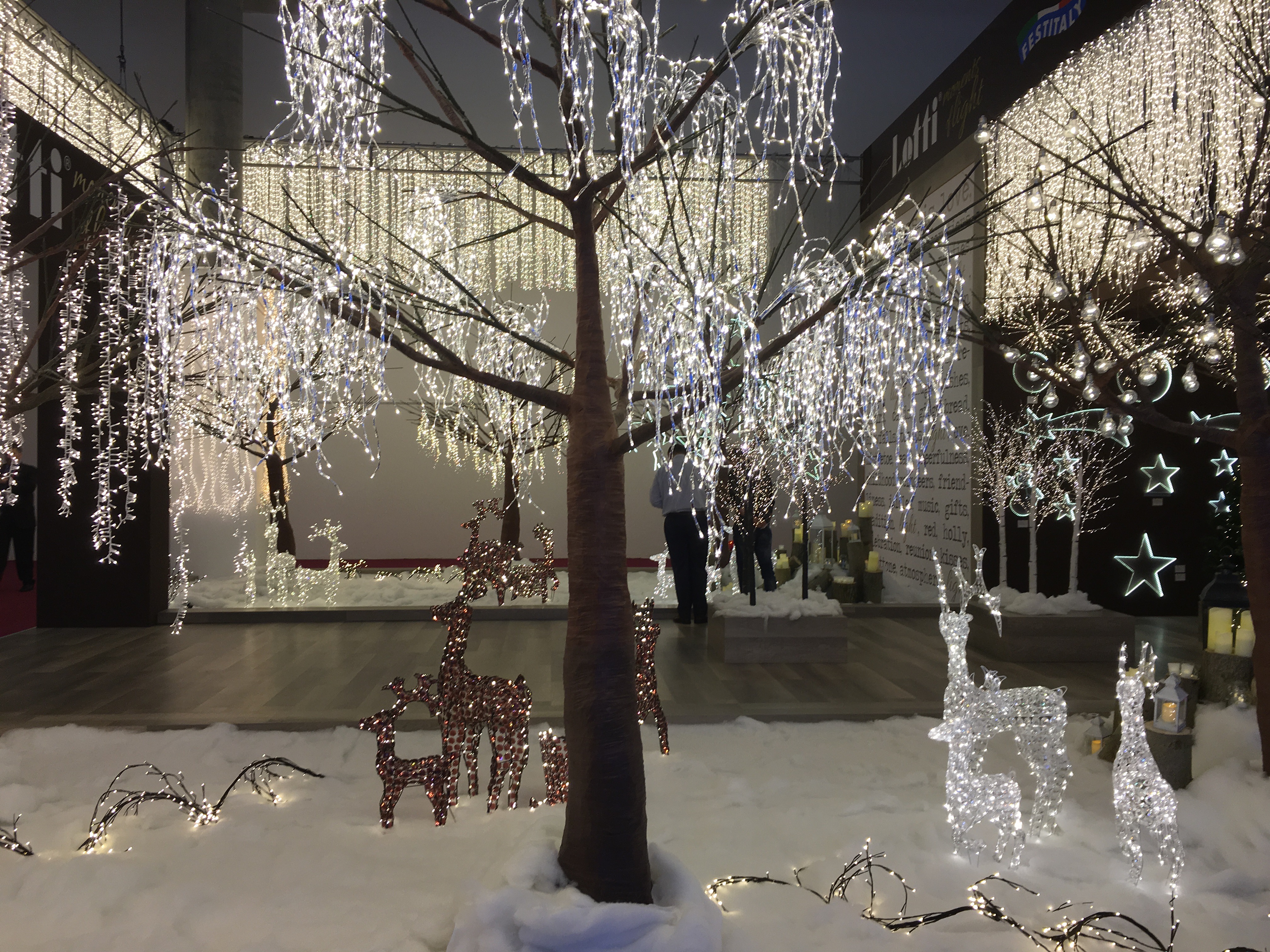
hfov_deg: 61.7
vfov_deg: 48.2
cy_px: 476
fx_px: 1064
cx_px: 635
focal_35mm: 29
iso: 25
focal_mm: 4.15
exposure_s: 1/50
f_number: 2.2
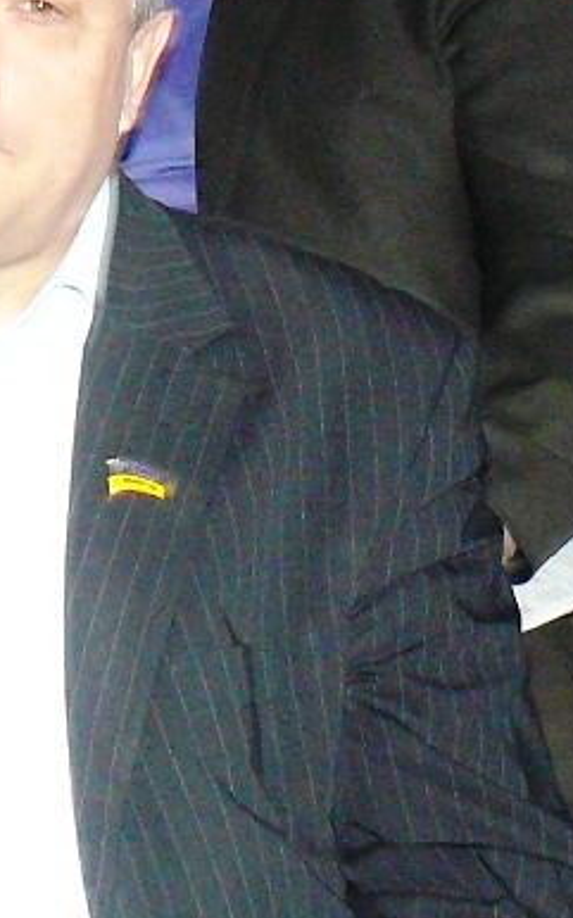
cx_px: 17
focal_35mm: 65
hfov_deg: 19.5
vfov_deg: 31.4
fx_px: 1625
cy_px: 347
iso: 250
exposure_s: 1/30
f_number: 2.8
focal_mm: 6.2
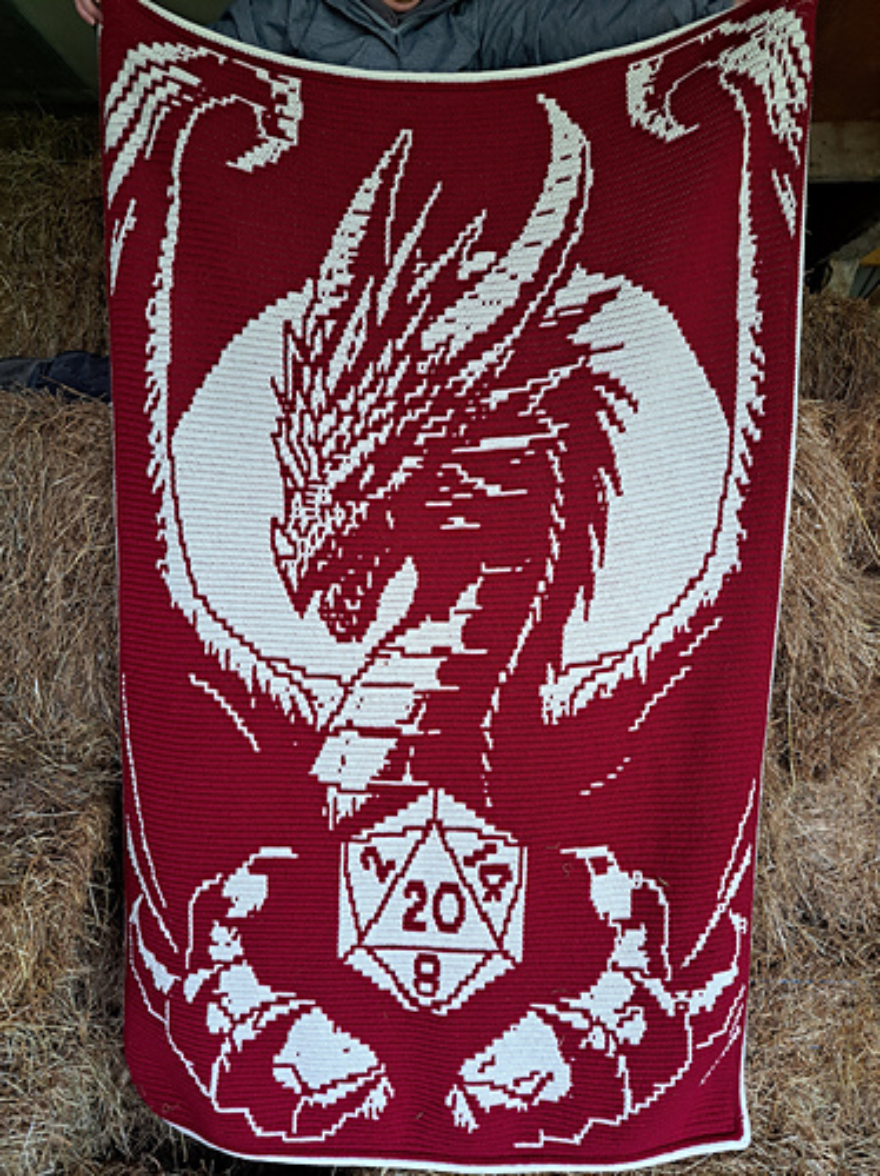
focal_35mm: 24
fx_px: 815
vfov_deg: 71.6
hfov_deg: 56.7
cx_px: 440
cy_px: 588
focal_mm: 5.23
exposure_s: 1/50
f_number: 1.8
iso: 200
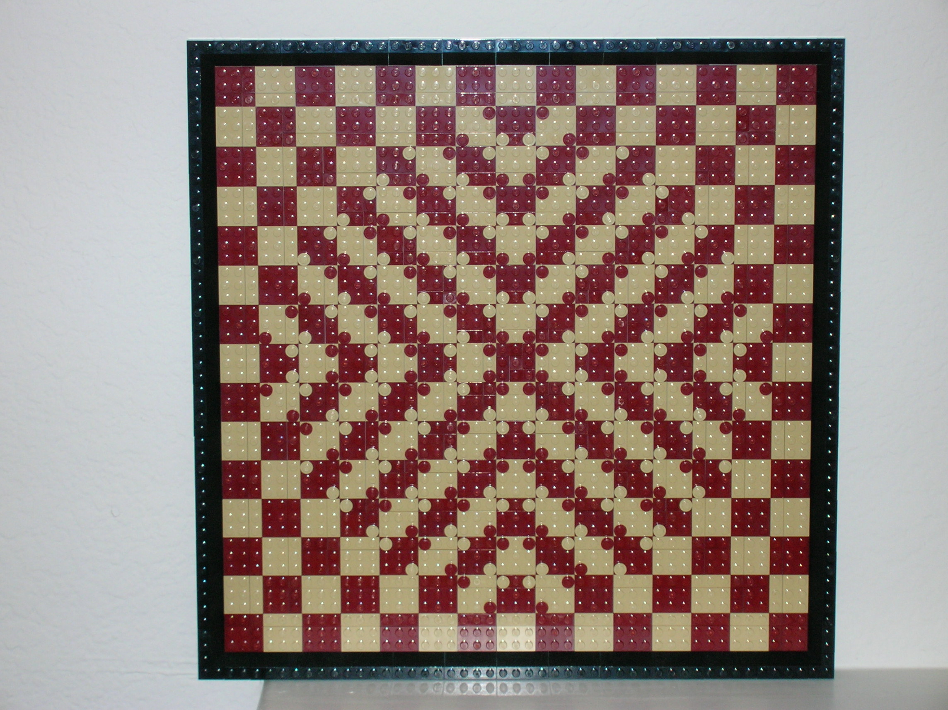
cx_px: 474
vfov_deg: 14.5
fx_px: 2791
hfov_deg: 19.3
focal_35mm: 102
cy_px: 355
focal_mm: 17.1
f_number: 4.9
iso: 102
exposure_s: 1/60.1
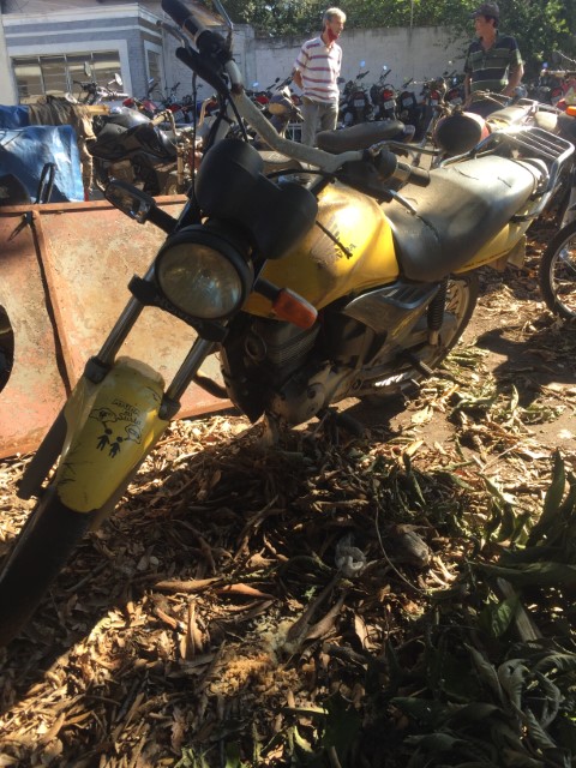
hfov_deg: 48.2
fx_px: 643
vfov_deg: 61.7
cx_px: 288
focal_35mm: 29
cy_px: 384
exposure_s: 1/391
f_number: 2.2
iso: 32
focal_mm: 4.15
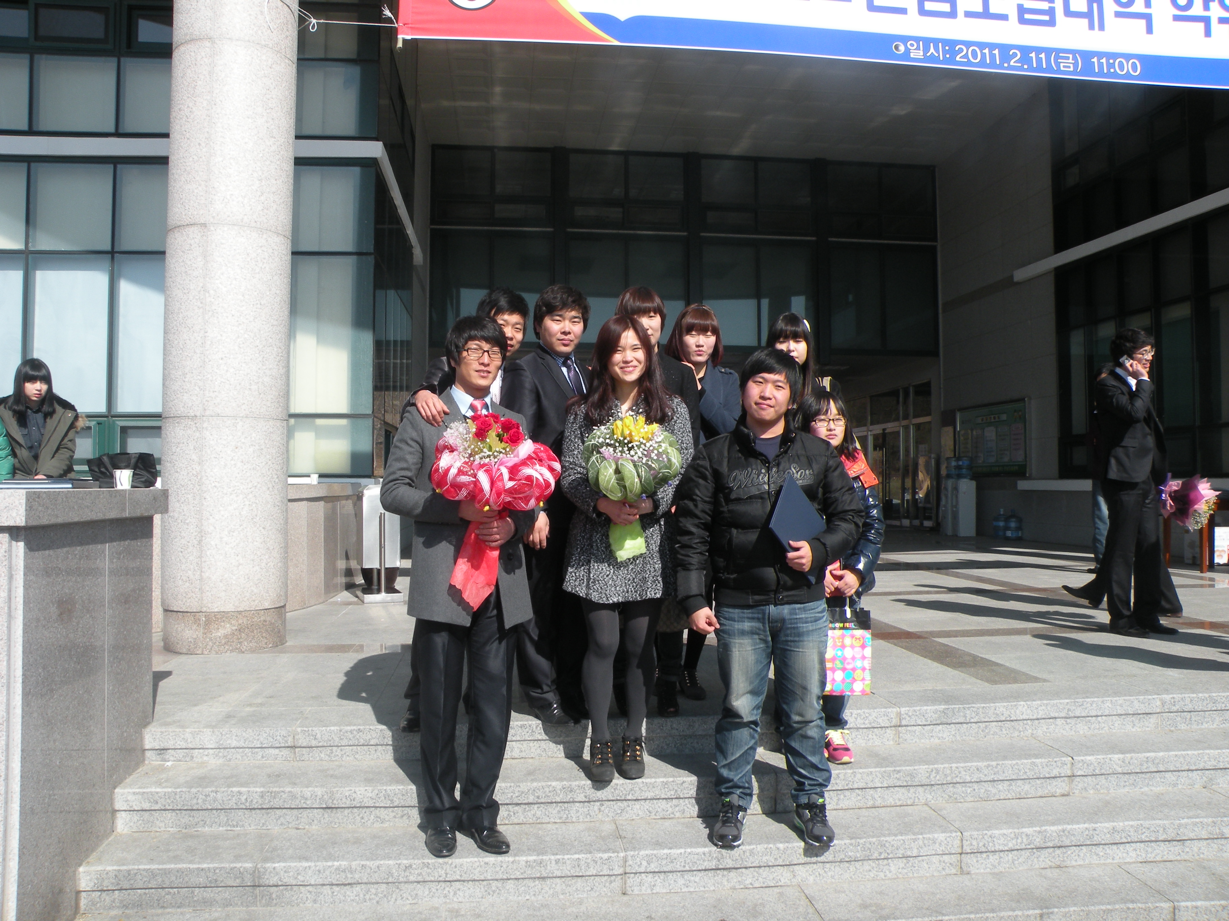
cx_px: 614
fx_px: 959
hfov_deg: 65.3
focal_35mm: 27
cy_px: 460
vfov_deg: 51.4
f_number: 6.3
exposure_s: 1/274
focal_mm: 4.7
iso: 64
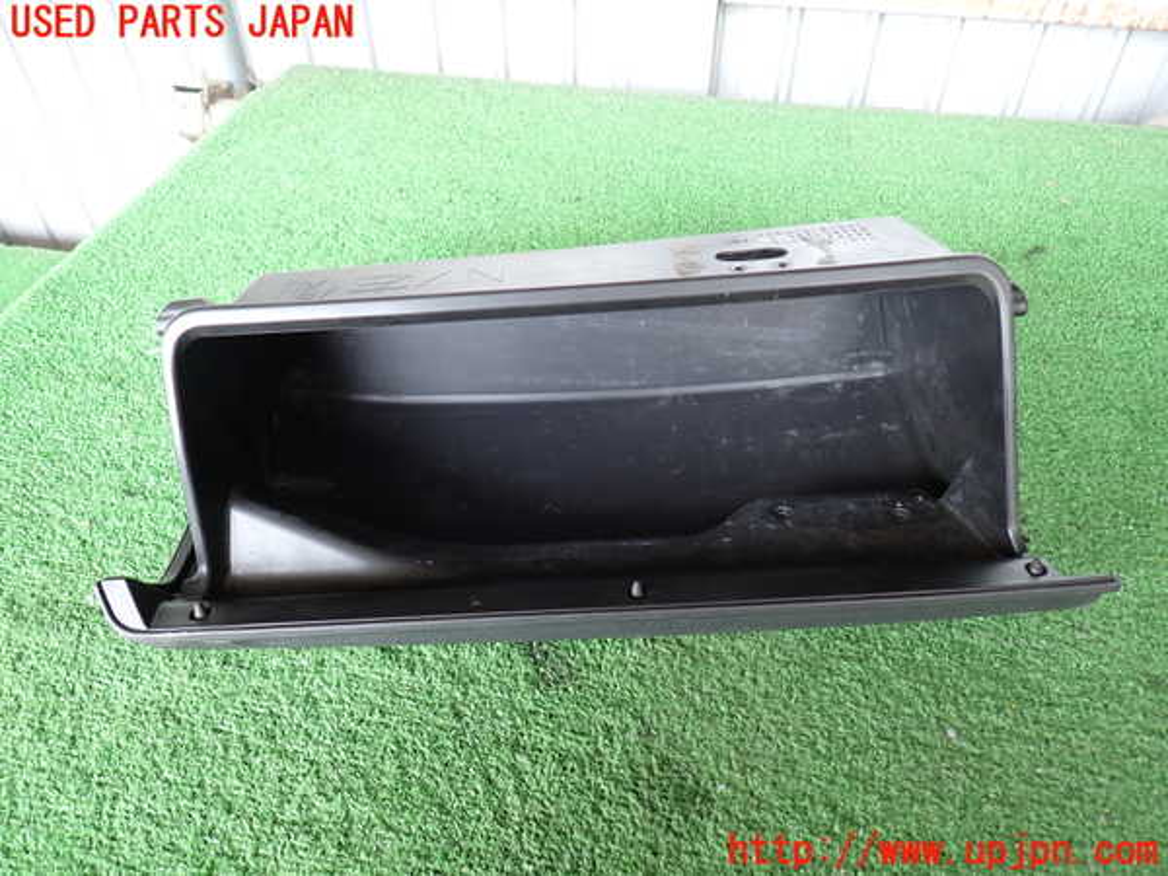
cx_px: 584
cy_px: 438
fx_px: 844
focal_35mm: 25
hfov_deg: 69.4
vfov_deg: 54.9
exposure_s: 1/40
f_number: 2
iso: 200
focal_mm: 4.5
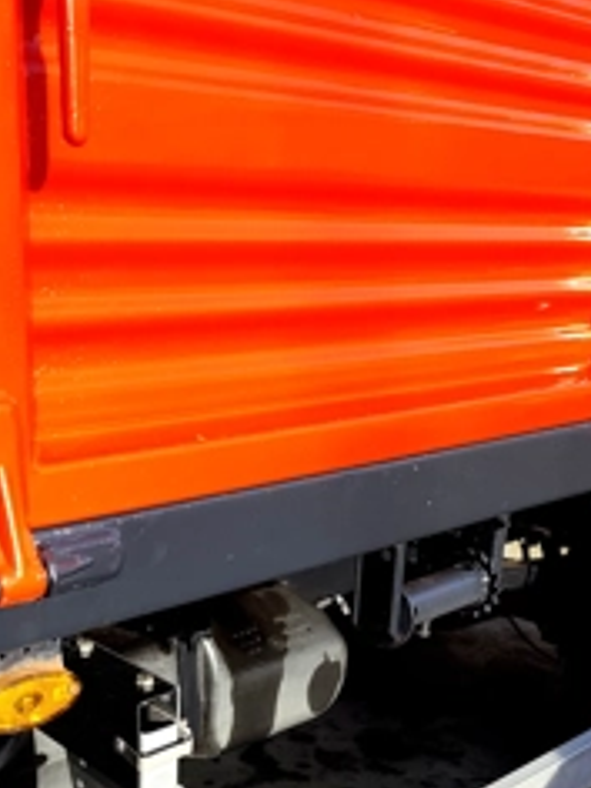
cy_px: 648
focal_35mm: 39
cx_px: 147
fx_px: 888
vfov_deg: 45.1
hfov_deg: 36.0
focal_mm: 6.19
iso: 50
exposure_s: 1/256
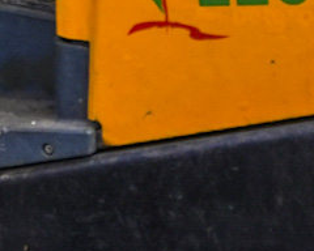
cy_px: -276
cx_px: -366
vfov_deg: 2.0
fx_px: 7109
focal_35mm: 765
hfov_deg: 2.5
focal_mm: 102
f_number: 2.8
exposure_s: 1/3200
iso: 200
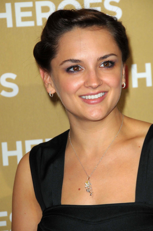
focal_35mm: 195
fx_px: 1246
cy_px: 116
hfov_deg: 7.0
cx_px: 76
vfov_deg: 10.6
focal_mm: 130
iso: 400
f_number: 7.1
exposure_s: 1/160
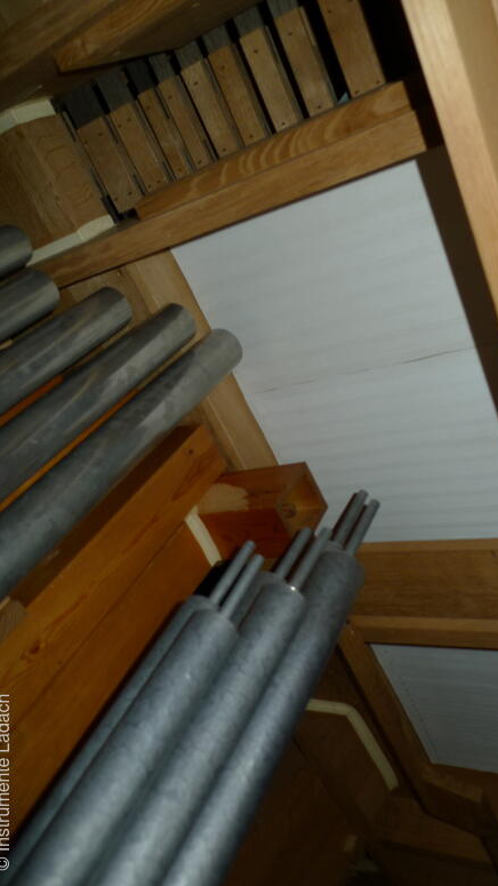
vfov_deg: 69.8
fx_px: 634
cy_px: 430
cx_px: 323
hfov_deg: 42.4
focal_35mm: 27
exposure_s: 1/25
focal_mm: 5.1
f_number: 2
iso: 100
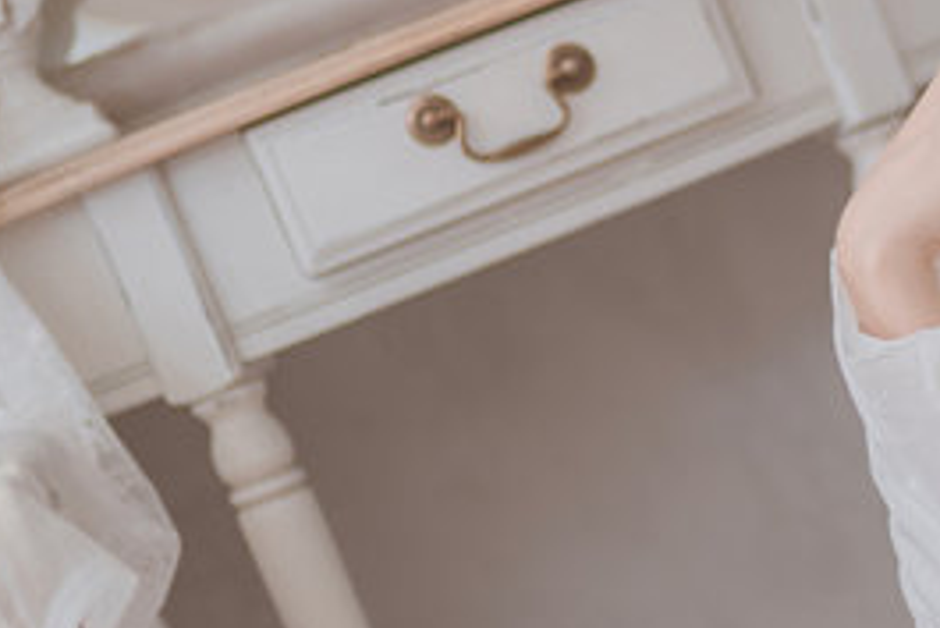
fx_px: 3448
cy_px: 266
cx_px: 1327
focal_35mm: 132
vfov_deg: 10.4
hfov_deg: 14.6
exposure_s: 1/125
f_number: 1.4
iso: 160
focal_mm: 35
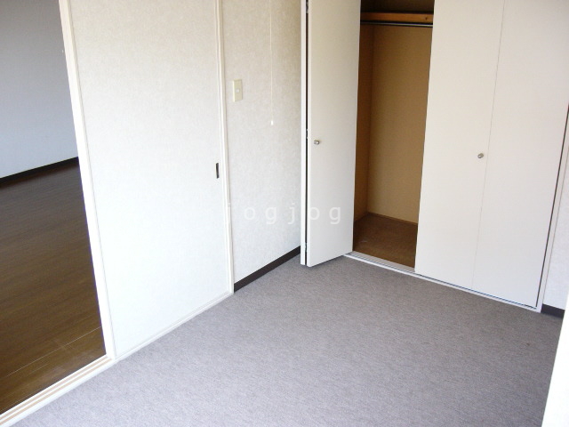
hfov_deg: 52.6
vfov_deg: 40.7
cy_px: 214
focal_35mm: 35
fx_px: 575
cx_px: 284
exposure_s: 1/25
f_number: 2.8
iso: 100
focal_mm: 5.8
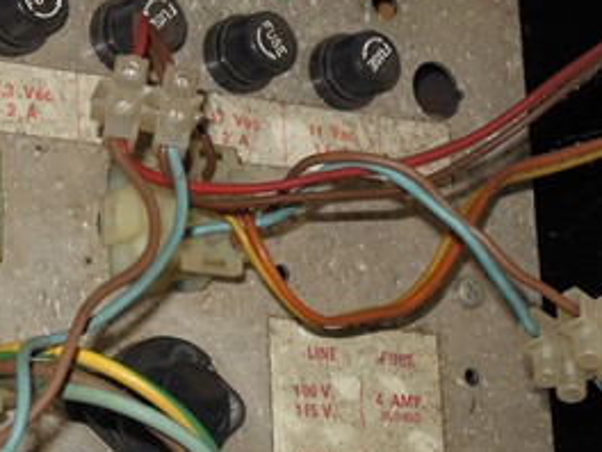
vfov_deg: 13.2
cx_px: 178
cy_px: 226
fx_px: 1948
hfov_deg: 17.5
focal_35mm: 112
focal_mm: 11.7
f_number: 4.3
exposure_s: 1/60
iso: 125
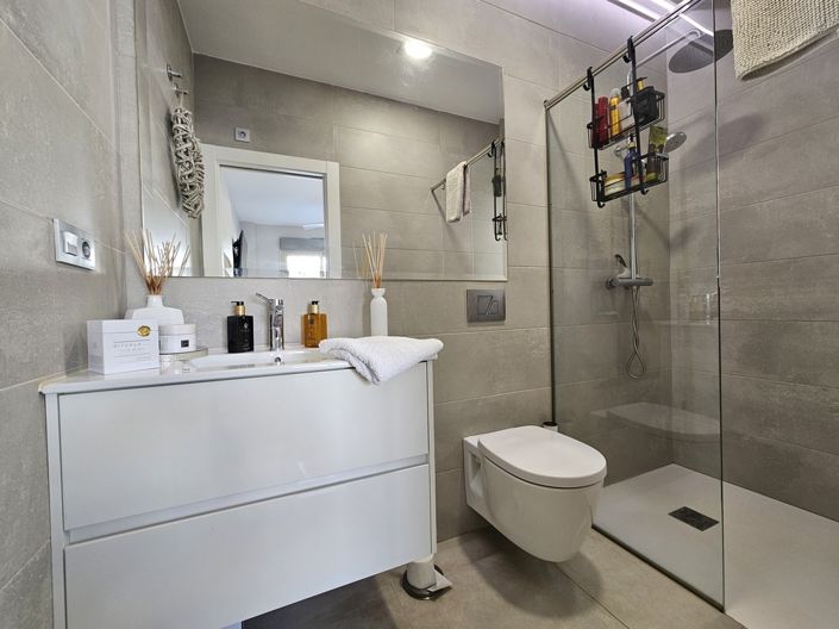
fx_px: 315
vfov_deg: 89.9
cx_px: 420
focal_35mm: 13
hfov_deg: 106.2
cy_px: 314
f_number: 2.2
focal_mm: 2.2
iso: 80
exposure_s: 1/50
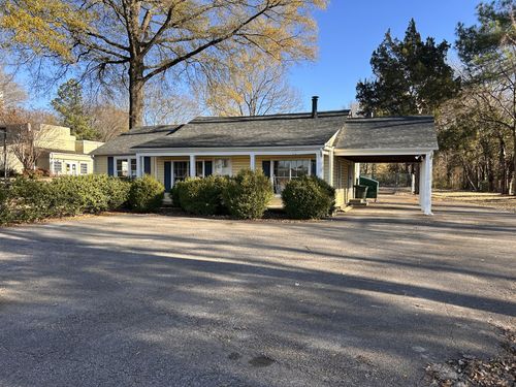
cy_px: 194
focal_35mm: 26
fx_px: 388
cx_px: 258
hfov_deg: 67.3
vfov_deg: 53.1
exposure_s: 1/932
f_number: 1.5
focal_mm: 5.7
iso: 50
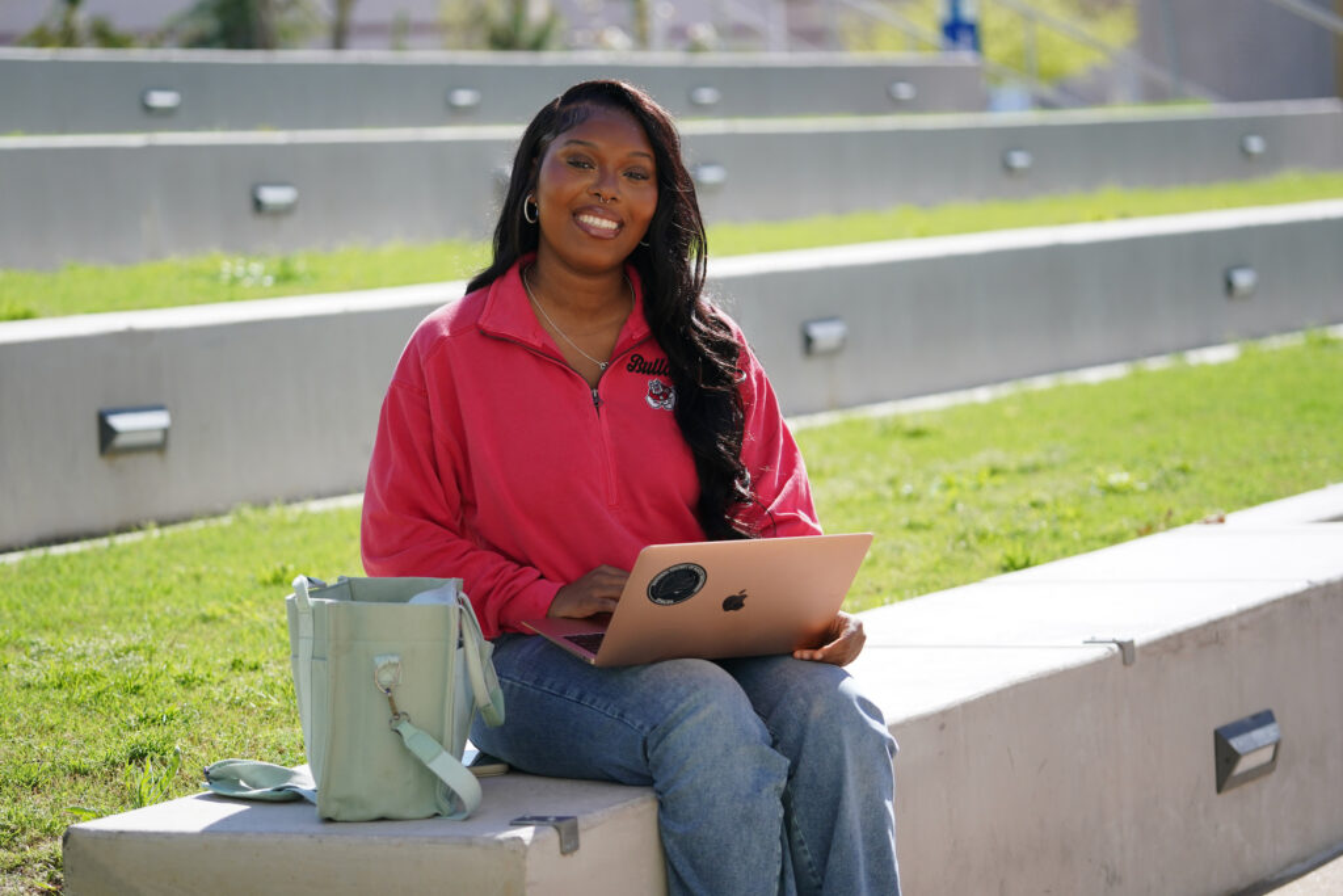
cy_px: 448
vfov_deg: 12.0
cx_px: 672
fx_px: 4253
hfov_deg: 17.9
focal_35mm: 114
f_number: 4
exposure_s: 1/3200
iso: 640
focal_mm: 114
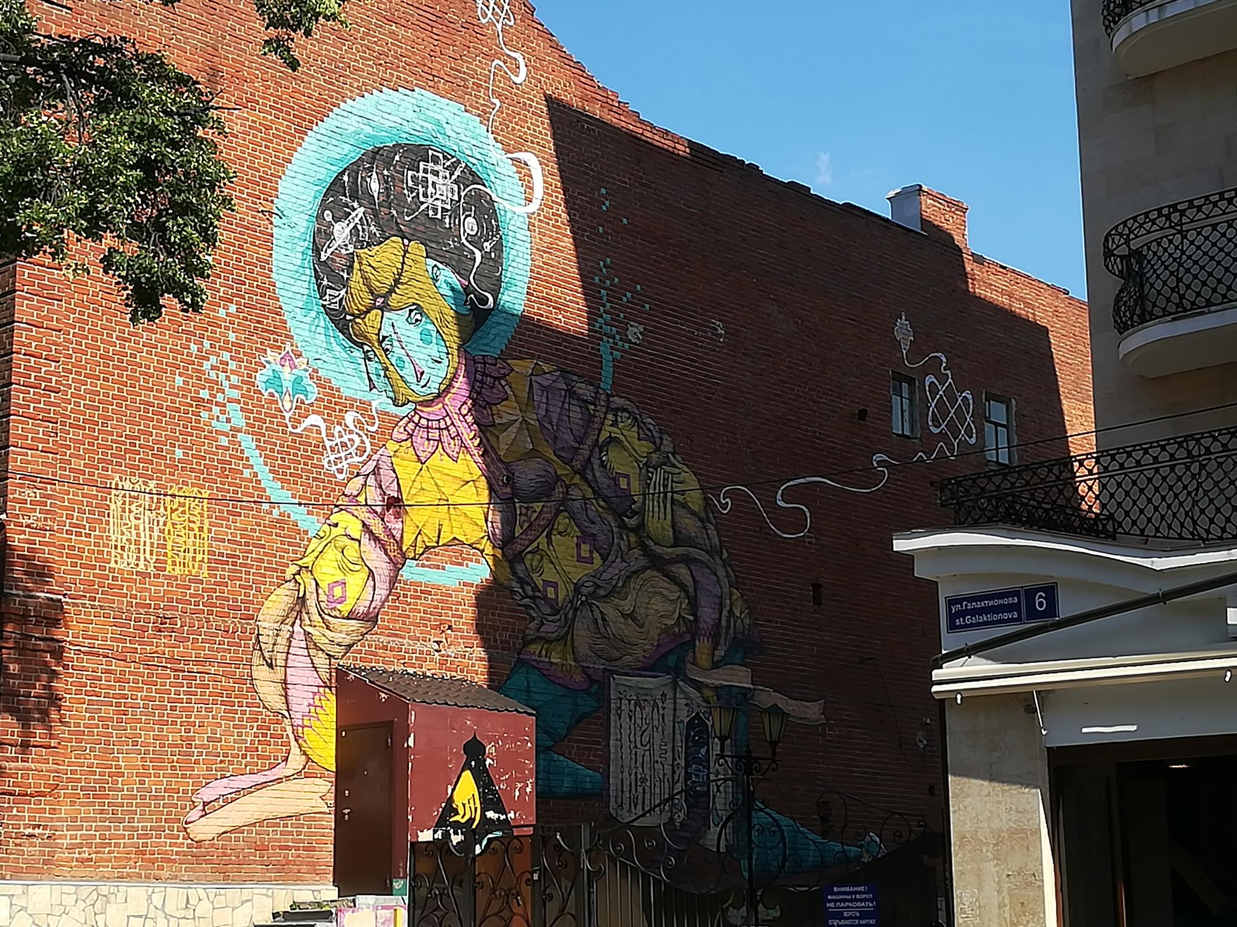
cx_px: 618
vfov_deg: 22.6
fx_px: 2323
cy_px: 464
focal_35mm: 65
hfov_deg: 29.8
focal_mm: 3.83
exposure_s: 1/890
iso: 50
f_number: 2.2
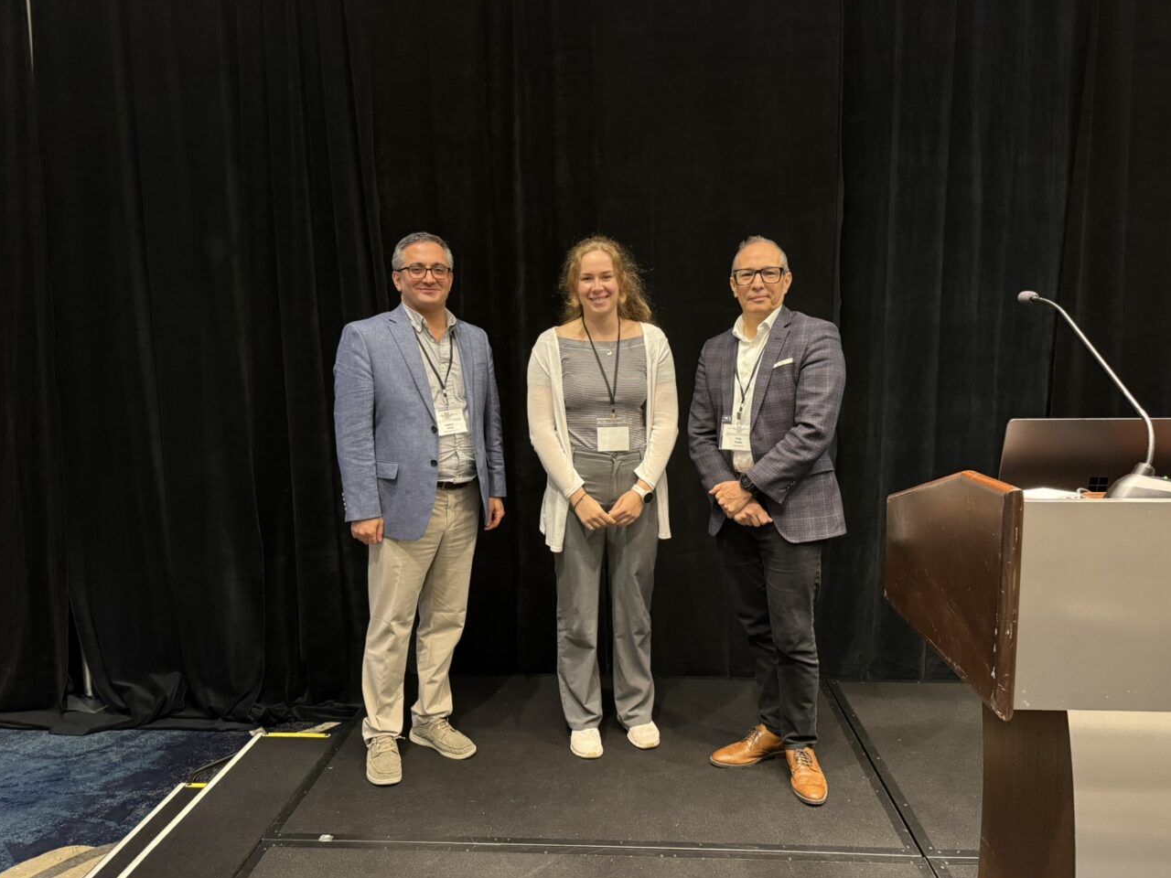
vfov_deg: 54.9
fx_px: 846
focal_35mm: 25
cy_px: 448
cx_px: 576
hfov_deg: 69.4
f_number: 1.78
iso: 500
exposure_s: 1/55
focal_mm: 6.76
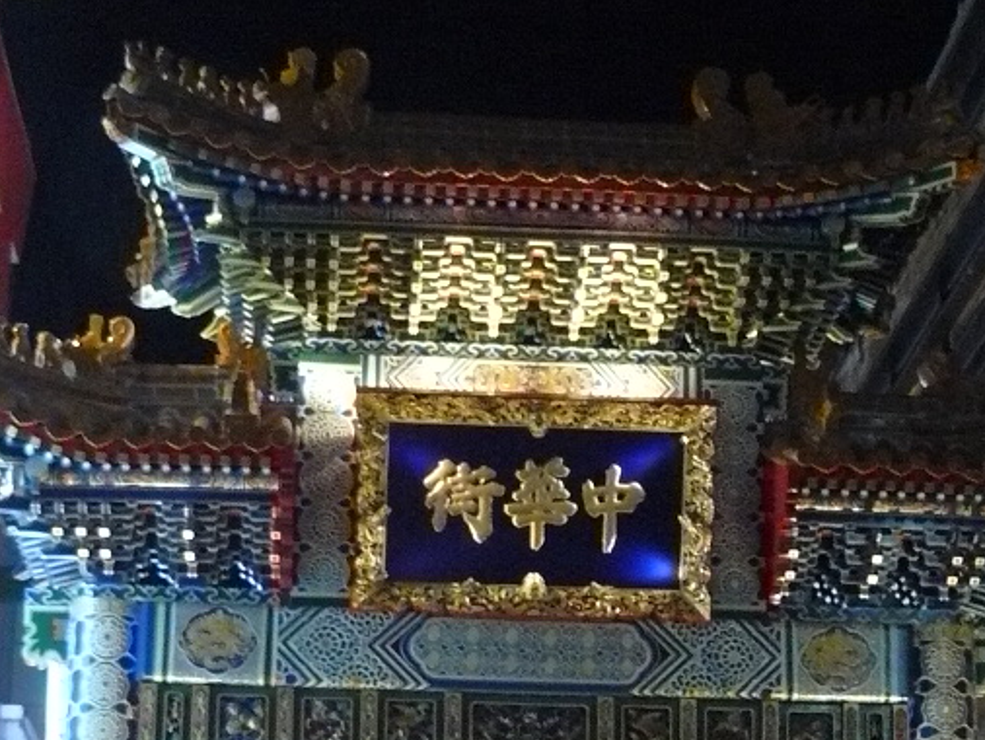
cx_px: 541
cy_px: 684
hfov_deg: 21.5
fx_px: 2591
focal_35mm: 91
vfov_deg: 16.0
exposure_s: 1/15
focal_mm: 6
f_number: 2.8
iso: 400
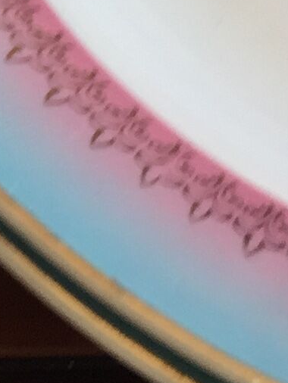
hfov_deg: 7.7
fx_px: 2073
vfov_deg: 9.5
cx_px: -236
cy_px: -496
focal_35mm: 187
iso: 32
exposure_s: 1/50
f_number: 2.2
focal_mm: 4.15
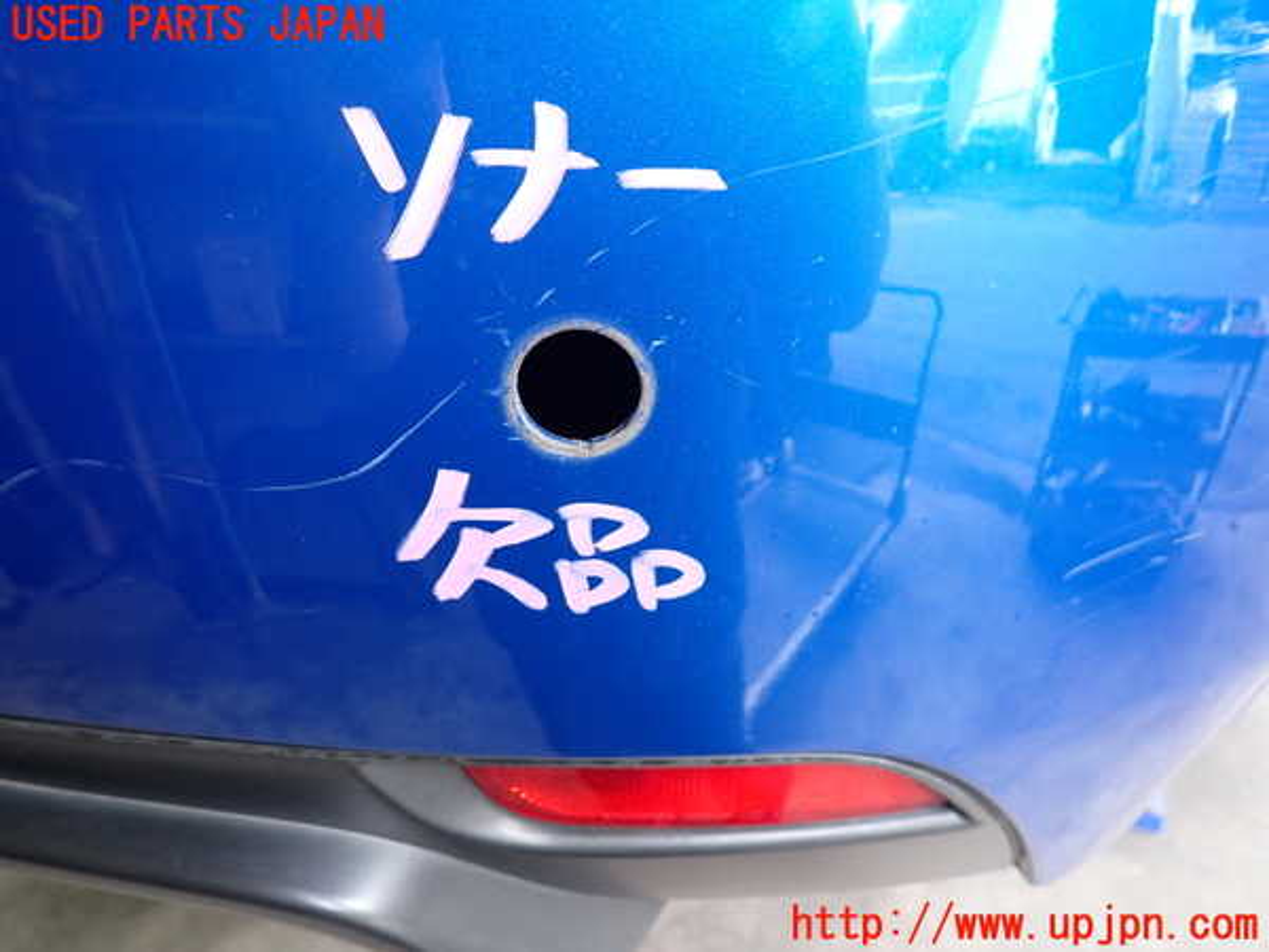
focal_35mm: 25
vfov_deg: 54.9
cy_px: 476
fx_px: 916
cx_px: 634
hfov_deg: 69.4
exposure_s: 1/50
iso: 200
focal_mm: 4.5
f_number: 2
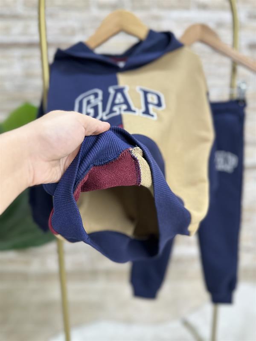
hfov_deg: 56.8
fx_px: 237
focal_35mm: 24
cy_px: 170
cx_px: 128
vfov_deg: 71.6
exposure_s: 1/100
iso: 160
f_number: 1.78
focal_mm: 6.86
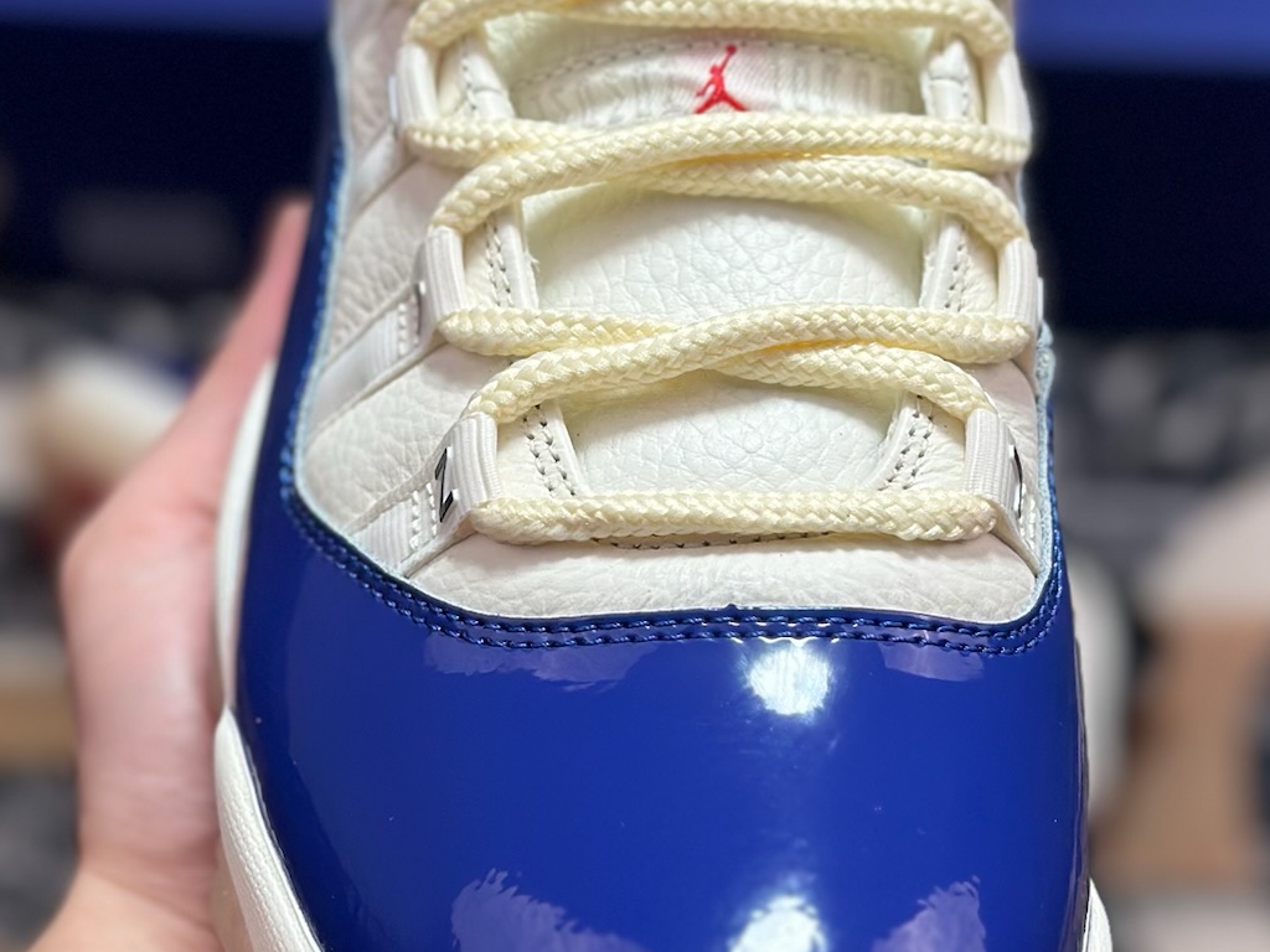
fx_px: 3522
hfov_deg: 20.4
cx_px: 690
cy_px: 352
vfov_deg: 15.4
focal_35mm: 96
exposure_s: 1/1095
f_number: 1.78
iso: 80
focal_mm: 6.86
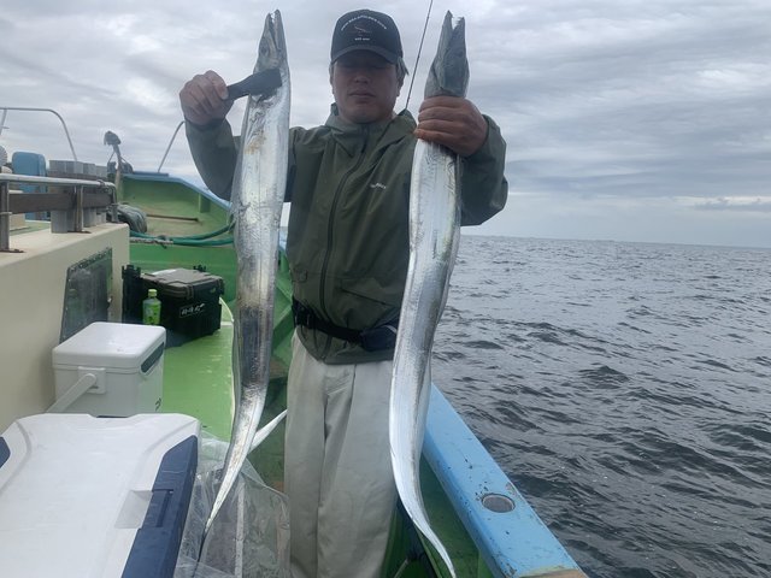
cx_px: 386
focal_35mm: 26
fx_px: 579
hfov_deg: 67.3
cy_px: 289
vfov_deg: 53.1
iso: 25
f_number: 1.8
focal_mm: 4.25
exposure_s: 1/1282
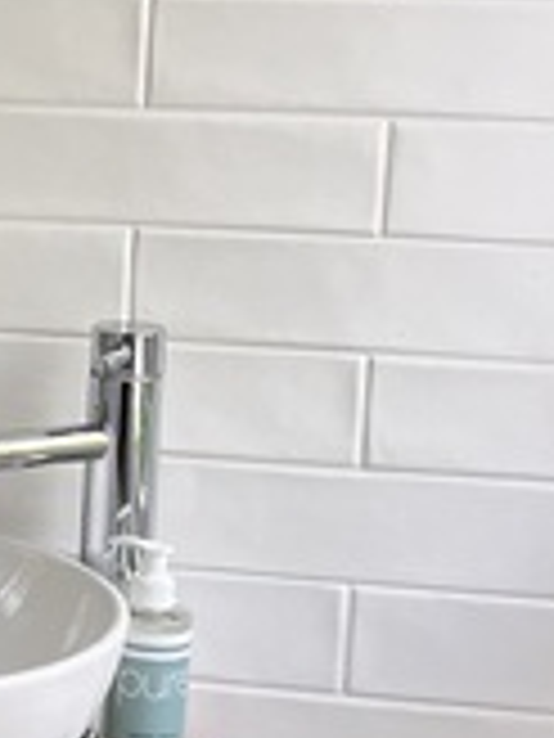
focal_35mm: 131
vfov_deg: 15.1
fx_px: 2795
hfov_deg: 10.1
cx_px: -712
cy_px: 374
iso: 50
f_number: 1.8
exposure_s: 1/121
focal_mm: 3.99
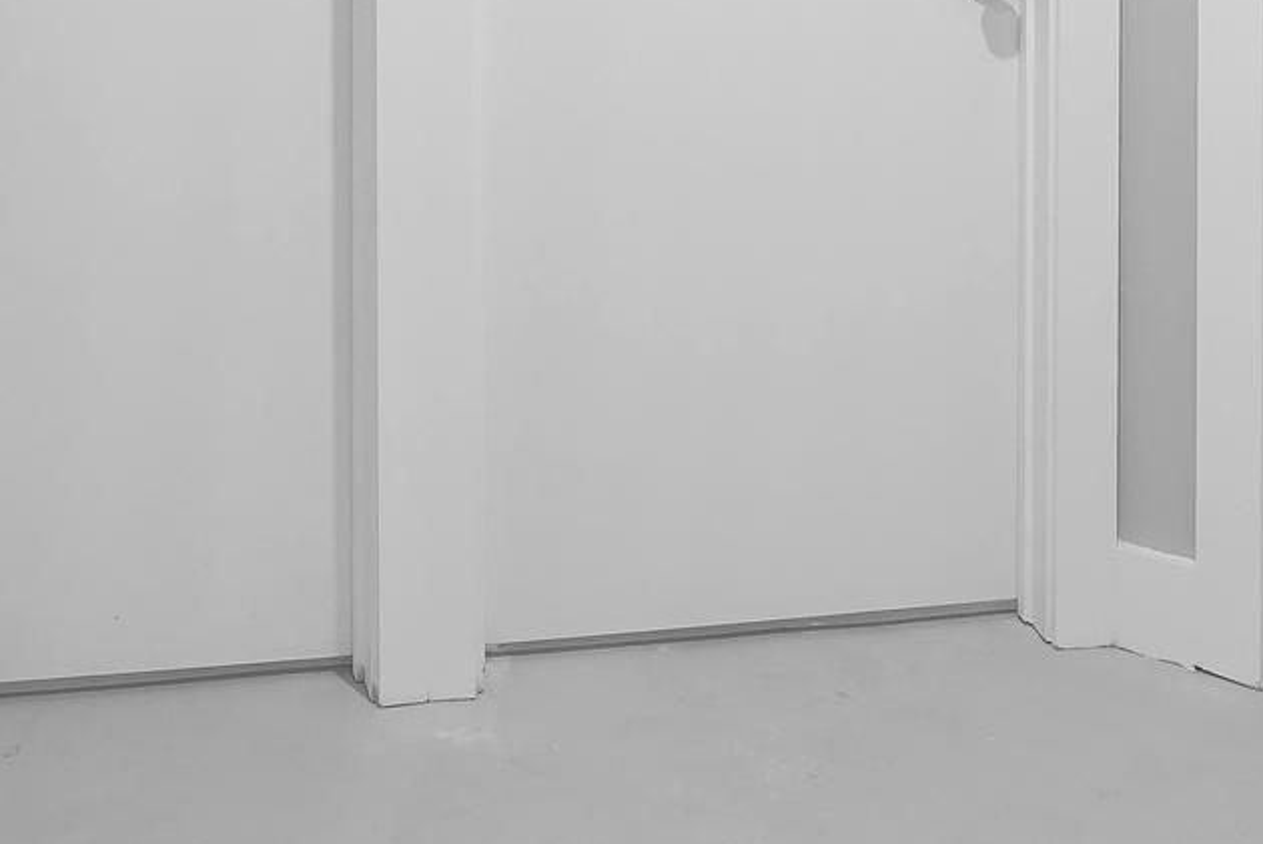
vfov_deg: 23.6
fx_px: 1826
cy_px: -183
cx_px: 513
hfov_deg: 38.0
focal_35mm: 52
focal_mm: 16
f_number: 14
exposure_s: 1/3
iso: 500
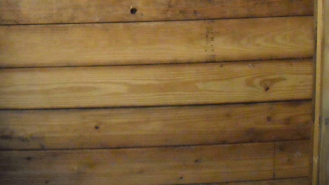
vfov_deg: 17.3
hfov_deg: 32.3
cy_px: -65
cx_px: 150
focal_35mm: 65
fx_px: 567
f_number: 2.8
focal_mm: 5.7
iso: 644
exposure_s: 1/250
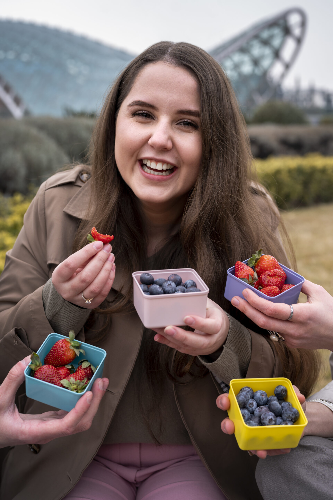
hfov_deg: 27.0
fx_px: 695
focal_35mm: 50
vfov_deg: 39.6
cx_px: 166
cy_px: 250
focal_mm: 50
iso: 320
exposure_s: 1/250
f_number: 4.5
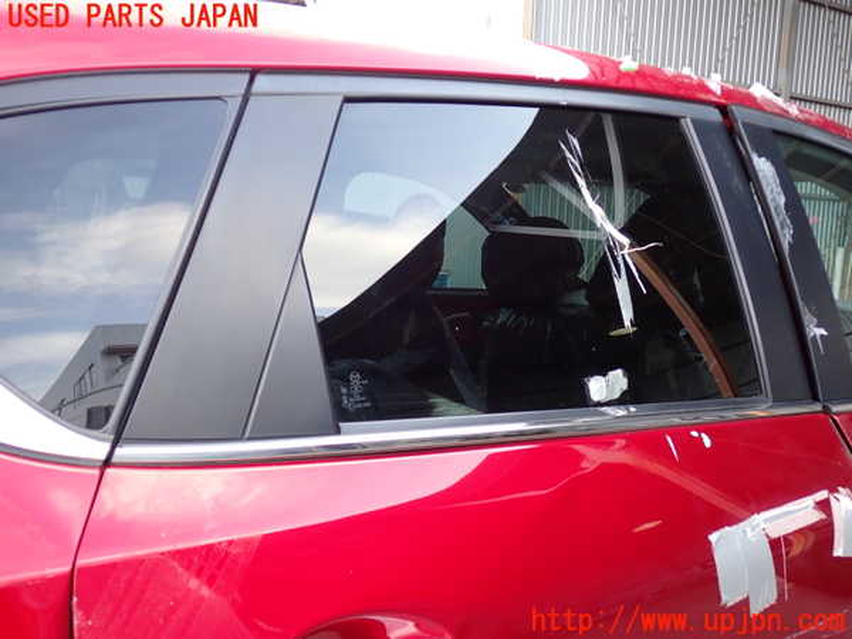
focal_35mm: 32
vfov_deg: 44.2
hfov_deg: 56.8
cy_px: 320
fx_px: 788
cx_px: 426
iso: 100
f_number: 2.4
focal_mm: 5.79
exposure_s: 1/60
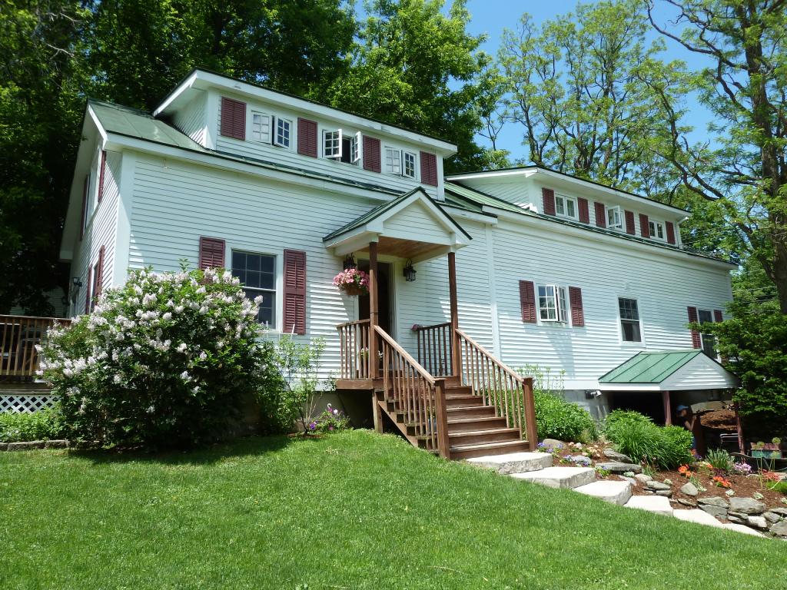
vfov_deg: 54.9
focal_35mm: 25
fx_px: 568
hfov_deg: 69.4
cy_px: 295
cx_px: 394
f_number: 4
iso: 80
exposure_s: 1/320
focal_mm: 4.1
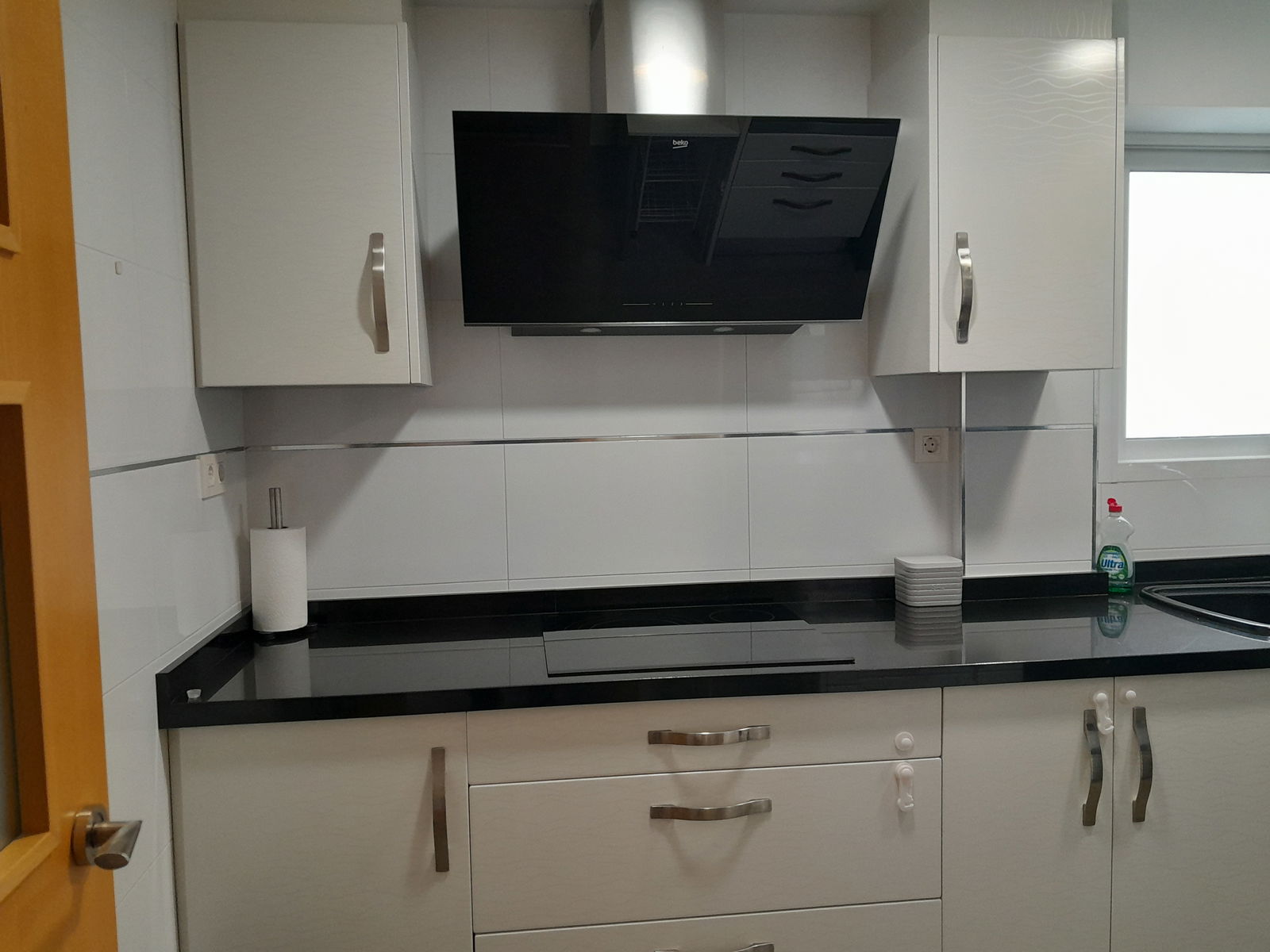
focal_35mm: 27
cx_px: 635
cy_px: 476
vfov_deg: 51.4
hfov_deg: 65.3
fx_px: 991
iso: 250
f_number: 1.8
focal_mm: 4
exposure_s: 1/50
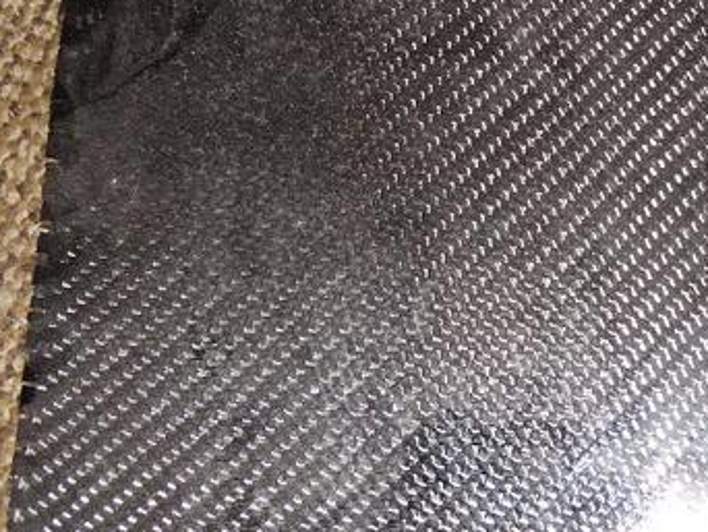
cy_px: 168
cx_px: 538
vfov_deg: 25.1
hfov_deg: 32.5
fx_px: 1187
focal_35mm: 58
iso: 80
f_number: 3.3
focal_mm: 5.6
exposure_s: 1/45
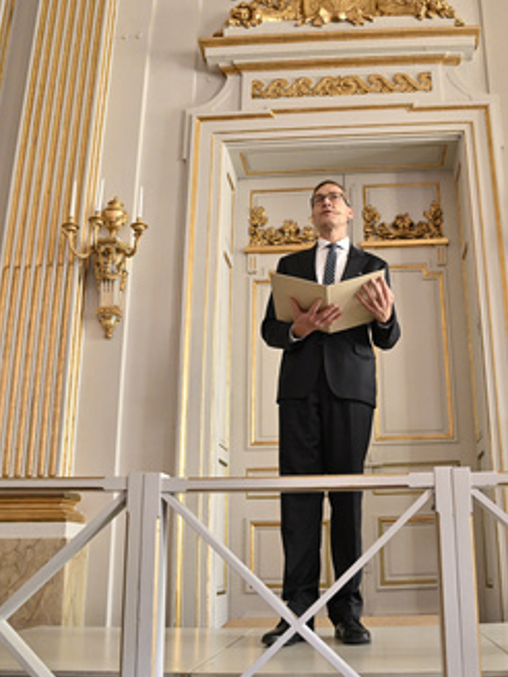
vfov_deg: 51.4
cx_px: 339
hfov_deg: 39.2
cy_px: 335
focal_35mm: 36
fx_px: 704
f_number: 4
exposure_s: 1/250
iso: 2000
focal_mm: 24
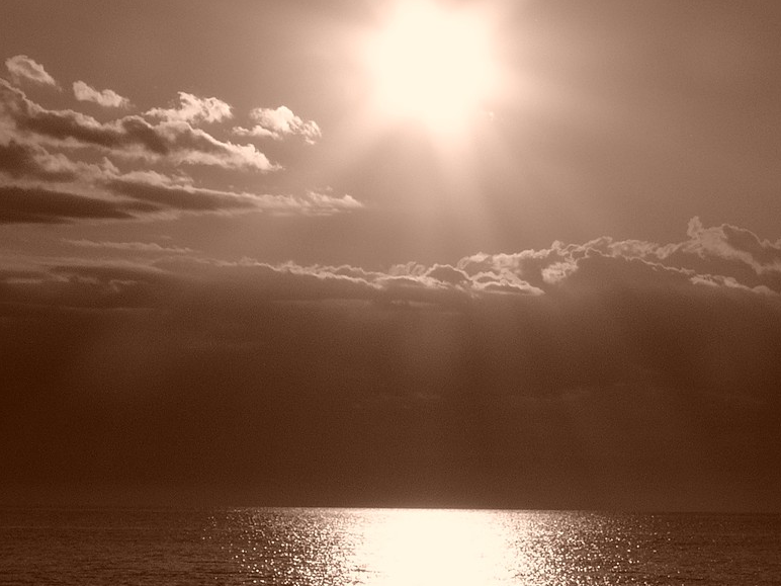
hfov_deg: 9.5
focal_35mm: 209
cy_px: 495
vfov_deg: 7.1
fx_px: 4715
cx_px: 420
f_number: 11
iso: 100
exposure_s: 1/2000
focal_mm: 21.2
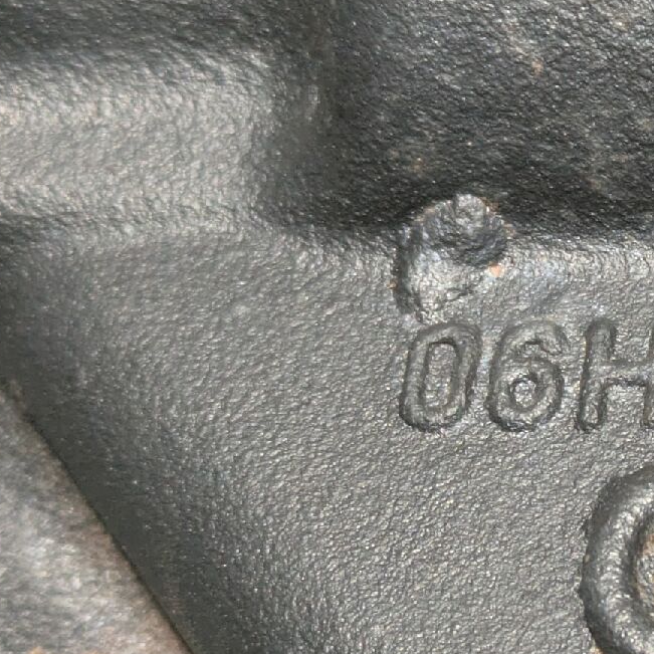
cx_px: 949
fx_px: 2843
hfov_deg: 12.5
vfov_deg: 13.1
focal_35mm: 133
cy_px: 422
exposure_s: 1/50
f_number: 1.89
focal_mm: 5.43
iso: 418
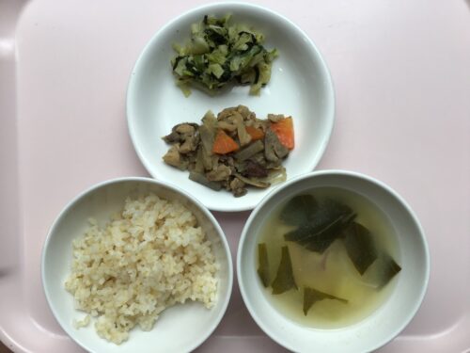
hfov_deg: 58.4
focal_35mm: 31
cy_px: 176
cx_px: 235
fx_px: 421
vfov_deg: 45.4
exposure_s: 1/120
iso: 32
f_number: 2.4
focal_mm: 3.3
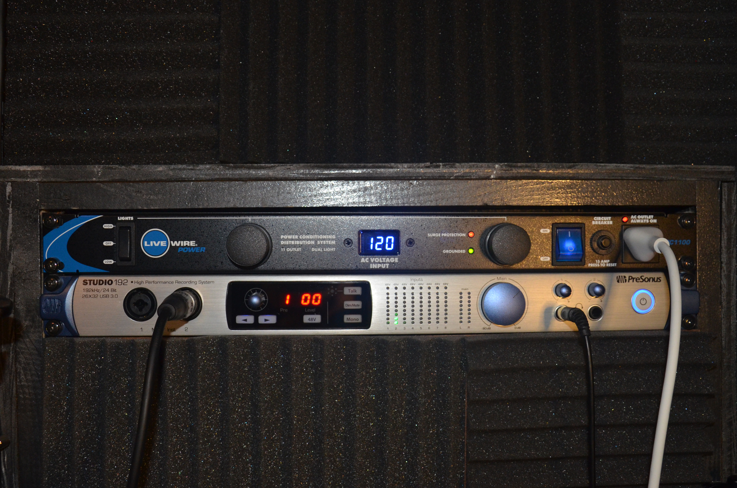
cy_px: 244
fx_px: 644
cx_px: 368
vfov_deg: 41.5
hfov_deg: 59.6
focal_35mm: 32
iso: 800
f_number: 3.8
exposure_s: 1/60
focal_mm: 21
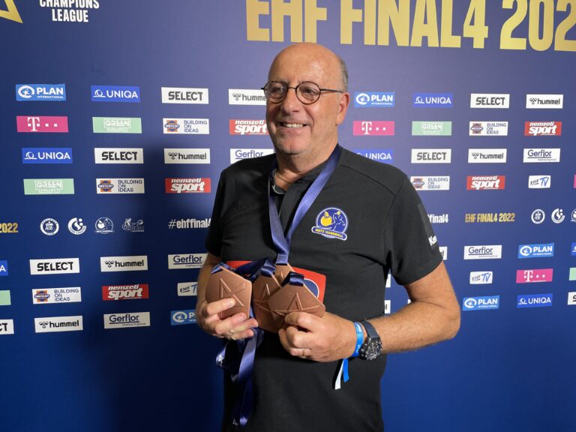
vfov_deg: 53.1
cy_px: 216
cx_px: 288
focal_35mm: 26
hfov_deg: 67.3
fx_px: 433
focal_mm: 4.2
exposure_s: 1/109
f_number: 1.6
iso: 125
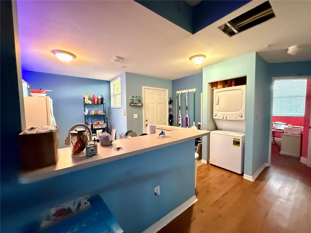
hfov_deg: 102.1
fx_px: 126
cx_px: 156
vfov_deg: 85.7
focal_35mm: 14
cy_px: 116
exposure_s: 1/40
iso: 1250
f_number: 2.2
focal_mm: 2.22
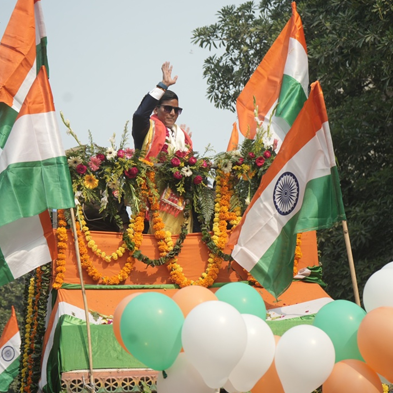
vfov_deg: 24.3
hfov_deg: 24.3
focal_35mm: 71
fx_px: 912
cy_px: 196
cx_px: 195
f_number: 5
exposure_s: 1/160
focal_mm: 55
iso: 160
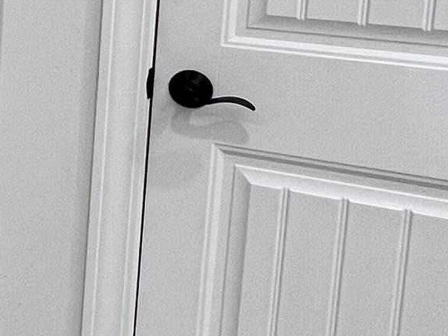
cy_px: -22
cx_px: -391
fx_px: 906
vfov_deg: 20.2
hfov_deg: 19.5
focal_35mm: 70
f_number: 1.8
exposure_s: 1/120
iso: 125
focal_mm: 1.57
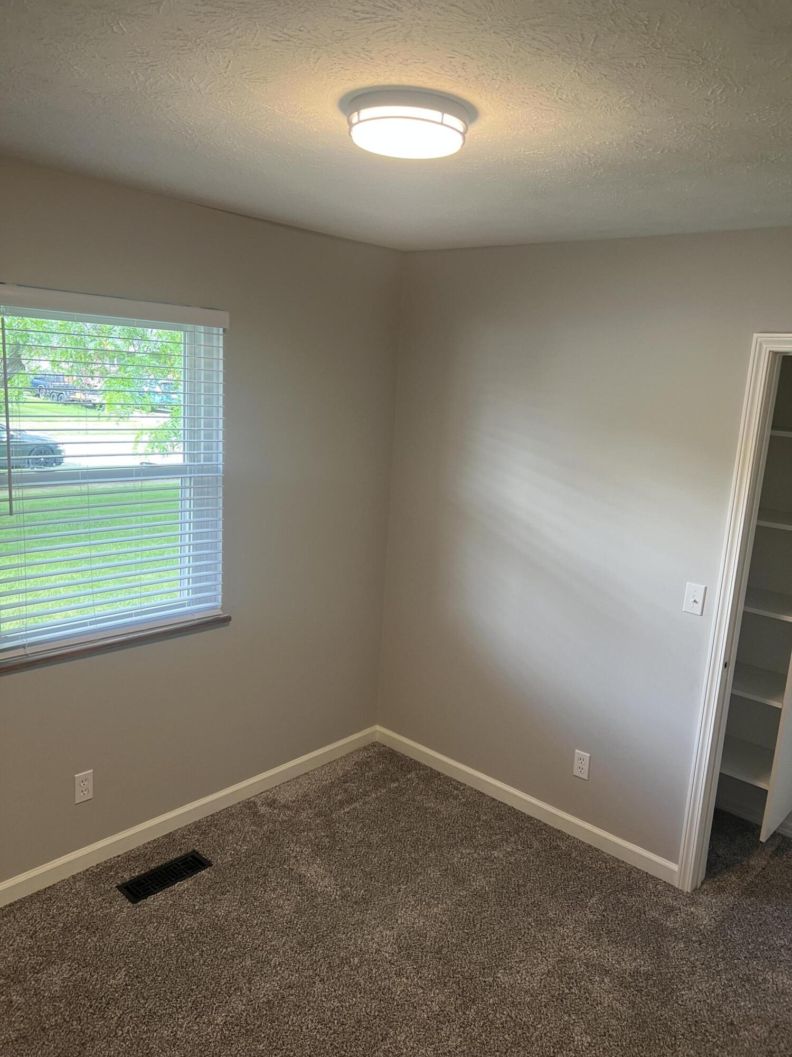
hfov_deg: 53.1
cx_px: 396
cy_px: 528
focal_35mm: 26
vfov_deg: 67.3
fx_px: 793
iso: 80
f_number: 1.5
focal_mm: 5.7
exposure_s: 1/60
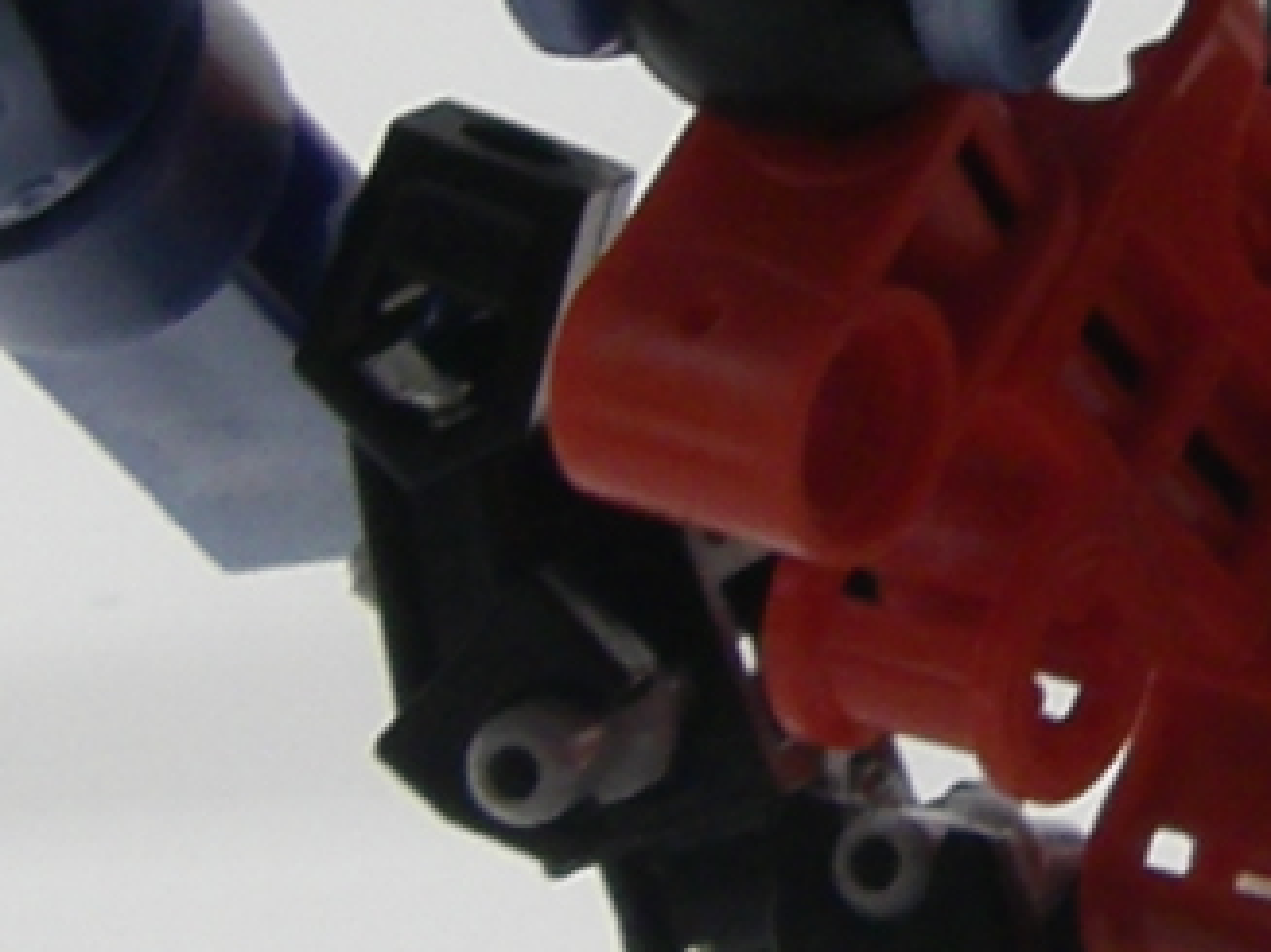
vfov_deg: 4.9
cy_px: 54
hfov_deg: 6.6
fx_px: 11048
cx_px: 1415
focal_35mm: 301
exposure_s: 1/60
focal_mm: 6.3
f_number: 3.5
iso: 64
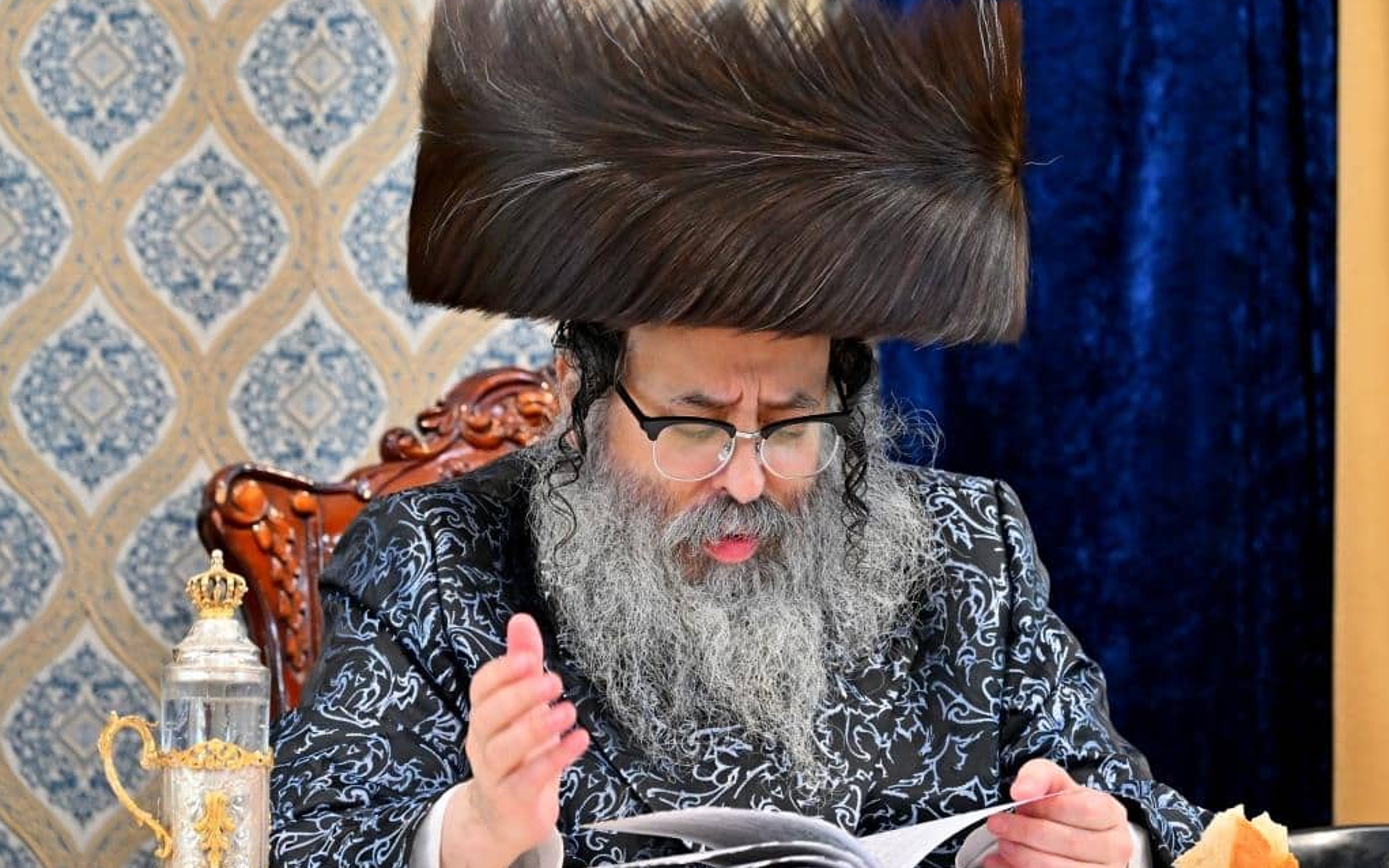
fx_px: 6965
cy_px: 423
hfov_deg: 11.4
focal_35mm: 184
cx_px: 694
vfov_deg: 7.1
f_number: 4
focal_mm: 120
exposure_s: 1/160
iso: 640
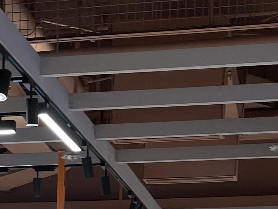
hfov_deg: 15.0
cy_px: 458
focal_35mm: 130
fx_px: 1044
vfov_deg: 10.3
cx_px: 45
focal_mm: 4.2
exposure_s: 1/100
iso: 50
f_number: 1.6
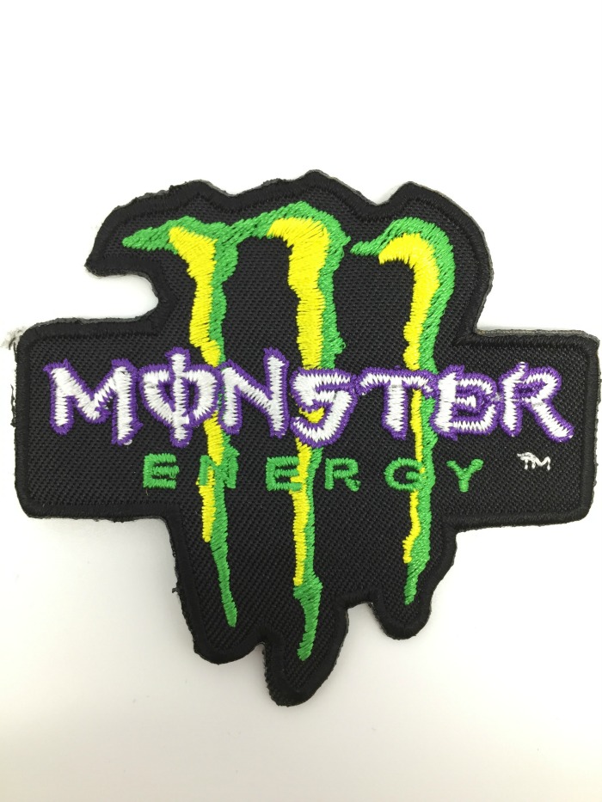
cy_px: 401
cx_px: 301
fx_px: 672
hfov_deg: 48.2
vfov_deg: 61.7
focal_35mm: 29
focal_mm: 4.15
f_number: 2.2
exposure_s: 1/33
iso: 40
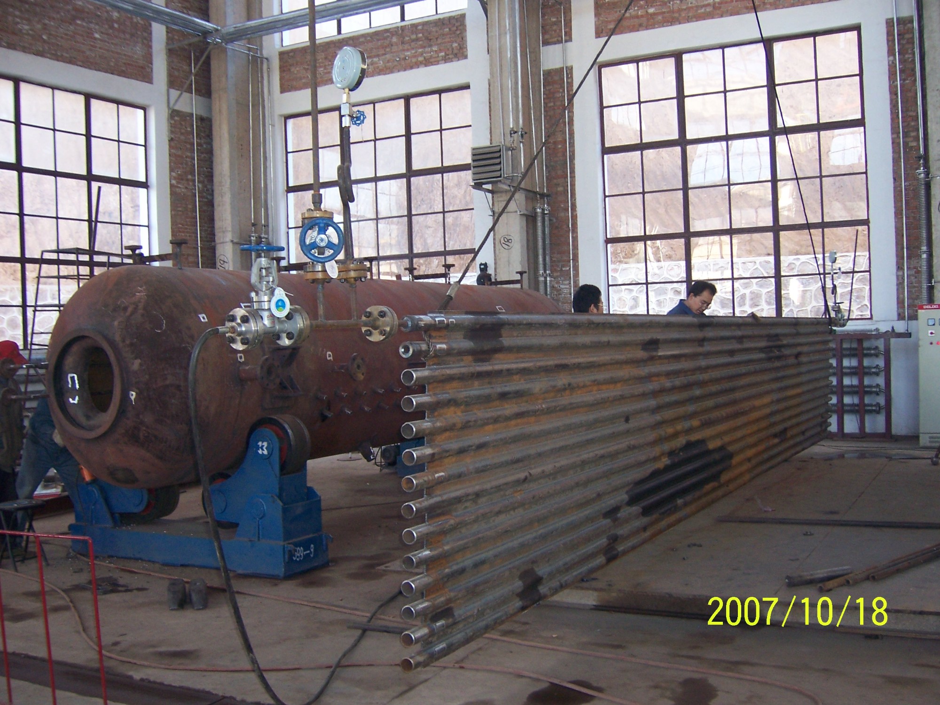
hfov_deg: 51.4
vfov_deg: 39.7
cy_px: 352
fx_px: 978
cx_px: 470
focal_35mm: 36
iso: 125
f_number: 2.8
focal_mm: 6.2
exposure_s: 1/60
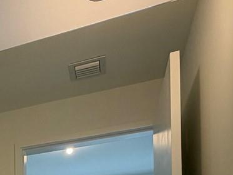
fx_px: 404
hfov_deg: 25.6
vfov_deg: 20.0
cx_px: -100
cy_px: 284
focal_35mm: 60
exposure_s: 1/120
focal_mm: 2.22
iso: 125
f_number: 2.2
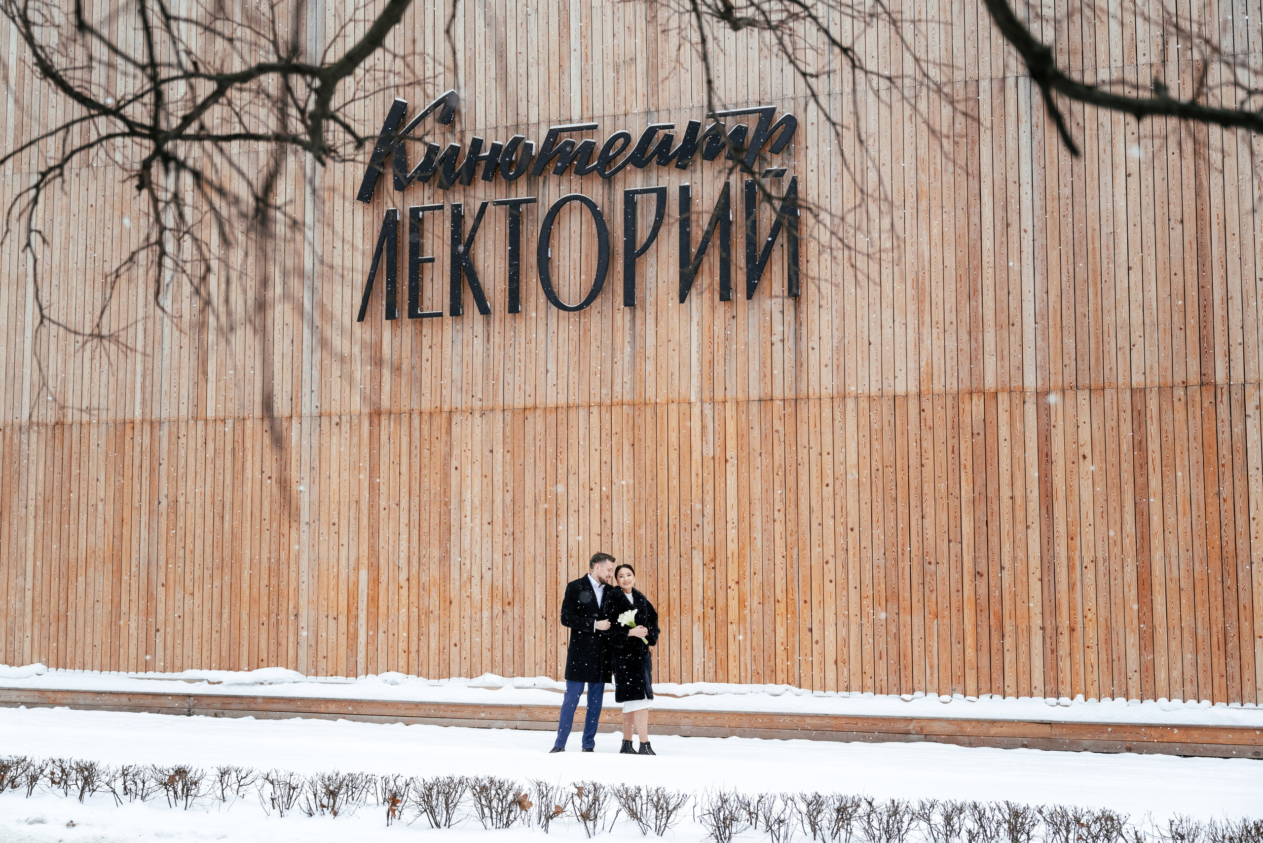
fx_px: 1579
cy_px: 422
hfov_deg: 43.6
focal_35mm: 45
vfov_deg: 29.9
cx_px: 632
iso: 800
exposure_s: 1/800
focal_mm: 45
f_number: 3.2
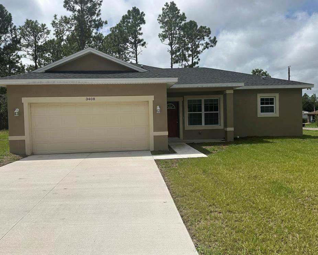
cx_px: 148
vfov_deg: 54.9
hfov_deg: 66.0
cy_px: 127
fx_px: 245
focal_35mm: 26
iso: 80
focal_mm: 6.86
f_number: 1.78
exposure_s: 1/10753
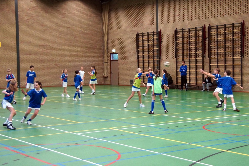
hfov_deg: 37.8
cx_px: 124
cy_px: 83
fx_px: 363
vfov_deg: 25.8
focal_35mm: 52
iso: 1250
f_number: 4.5
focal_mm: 35
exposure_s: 1/100
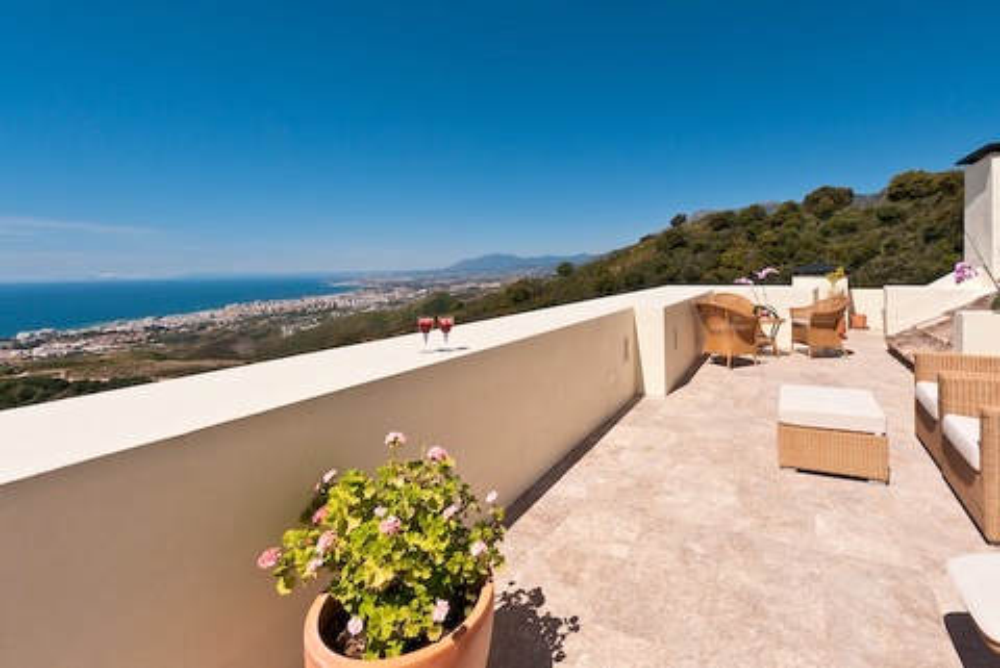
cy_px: 334
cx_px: 500
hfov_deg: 104.2
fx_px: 389
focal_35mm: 14
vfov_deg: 81.3
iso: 200
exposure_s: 1/2500
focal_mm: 14
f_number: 7.1
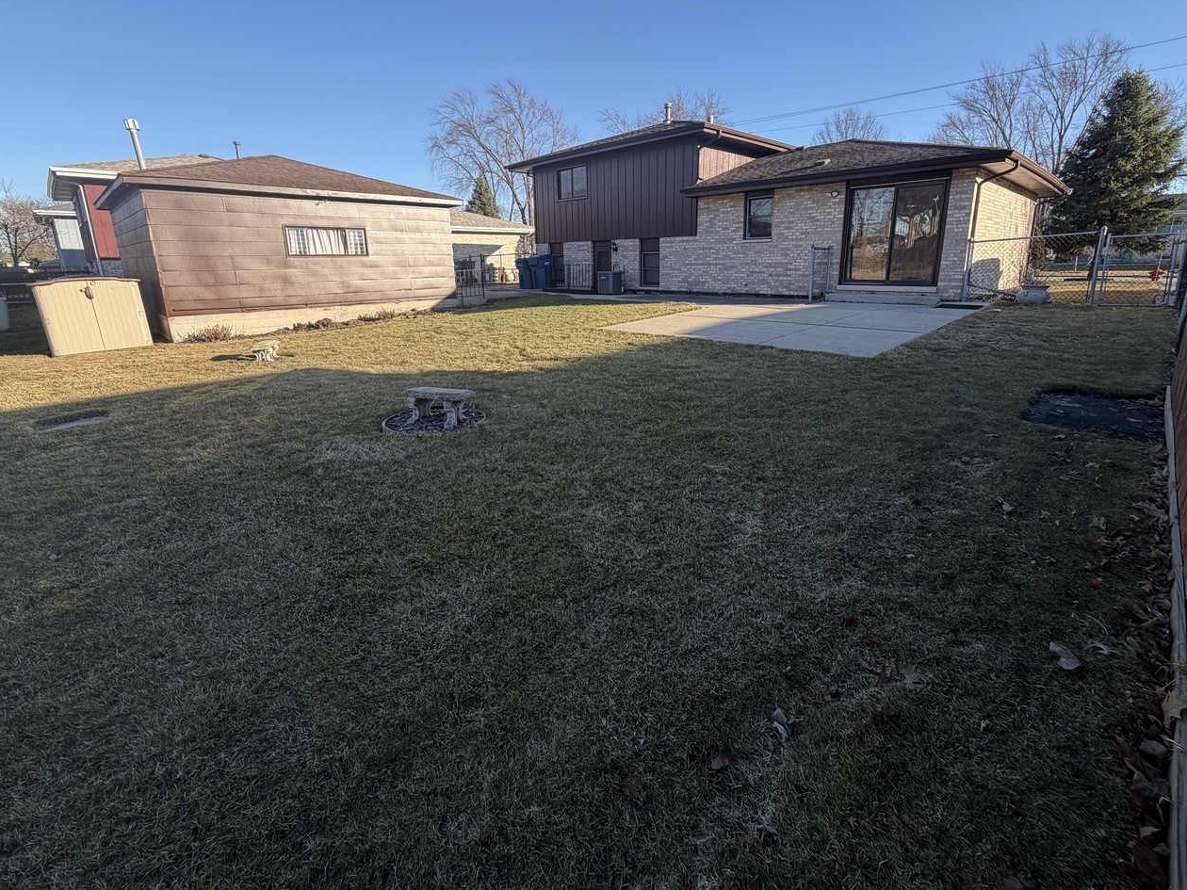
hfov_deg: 94.5
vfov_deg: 77.8
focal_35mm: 16
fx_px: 549
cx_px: 597
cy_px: 390
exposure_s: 1/518
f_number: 2.2
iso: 40
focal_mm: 2.22
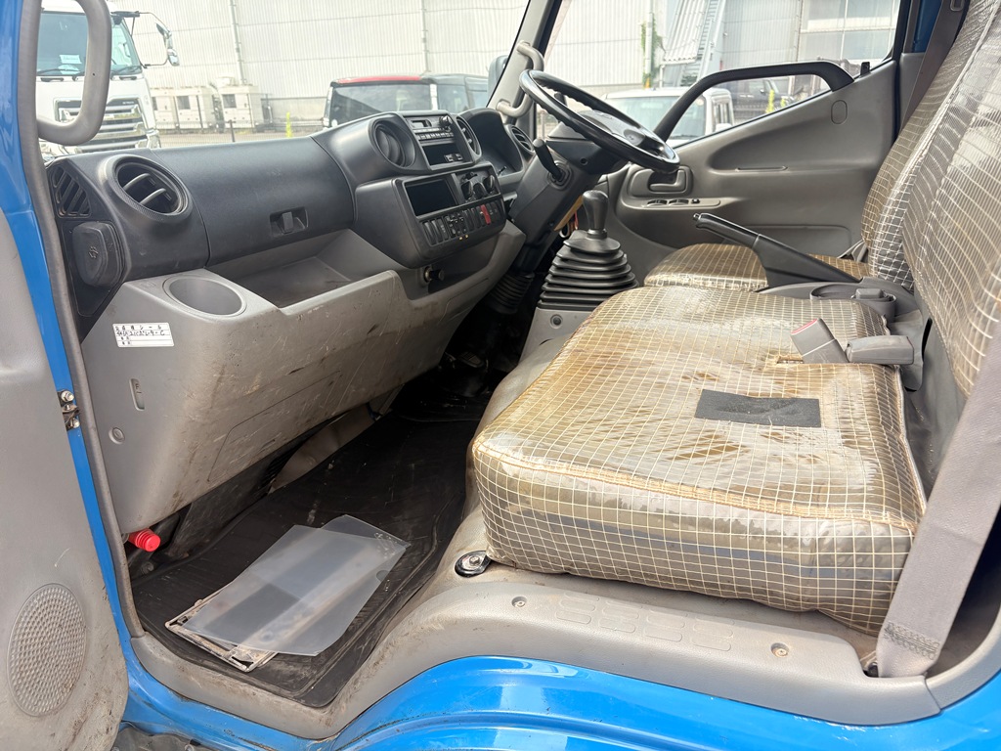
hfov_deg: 67.3
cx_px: 500
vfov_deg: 53.1
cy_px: 376
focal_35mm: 26
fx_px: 752
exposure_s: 1/747
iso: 50
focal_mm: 5.96
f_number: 1.6
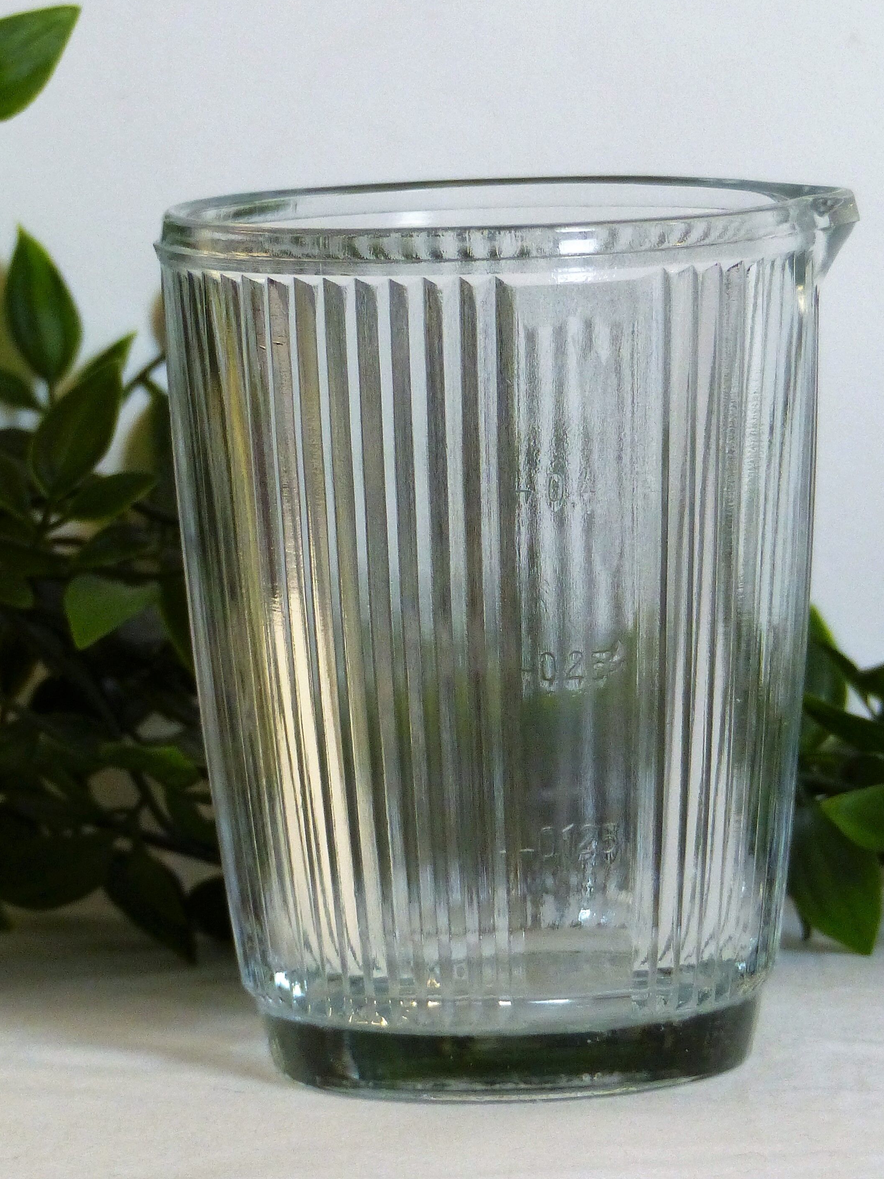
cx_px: 561
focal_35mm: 262
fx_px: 8920
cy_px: 601
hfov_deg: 5.7
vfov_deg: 7.6
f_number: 2.8
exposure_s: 1/60
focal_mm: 30.1
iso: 400
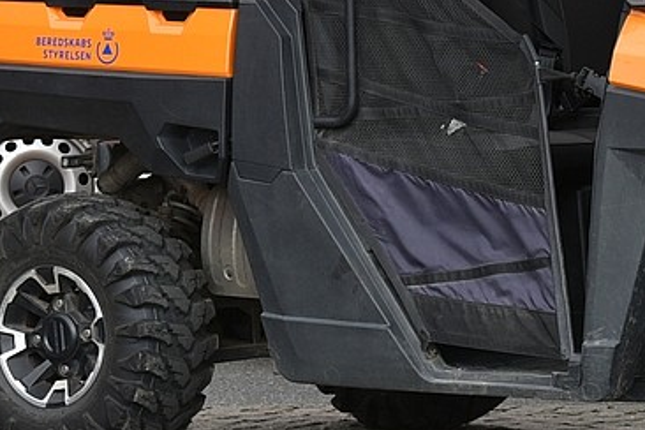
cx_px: 610
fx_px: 3744
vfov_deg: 6.6
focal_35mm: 209
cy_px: 99
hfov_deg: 9.8
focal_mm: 85
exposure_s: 1/250
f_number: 8
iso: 250
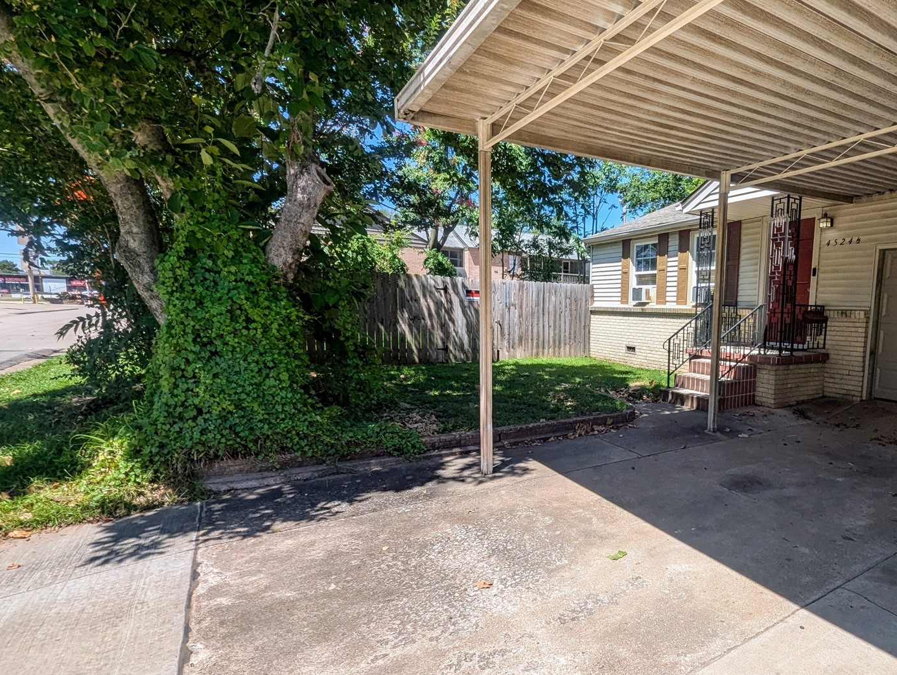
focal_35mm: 18
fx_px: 467
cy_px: 373
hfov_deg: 83.9
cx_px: 616
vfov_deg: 71.5
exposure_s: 1/831
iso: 44
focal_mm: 1.95
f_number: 2.2
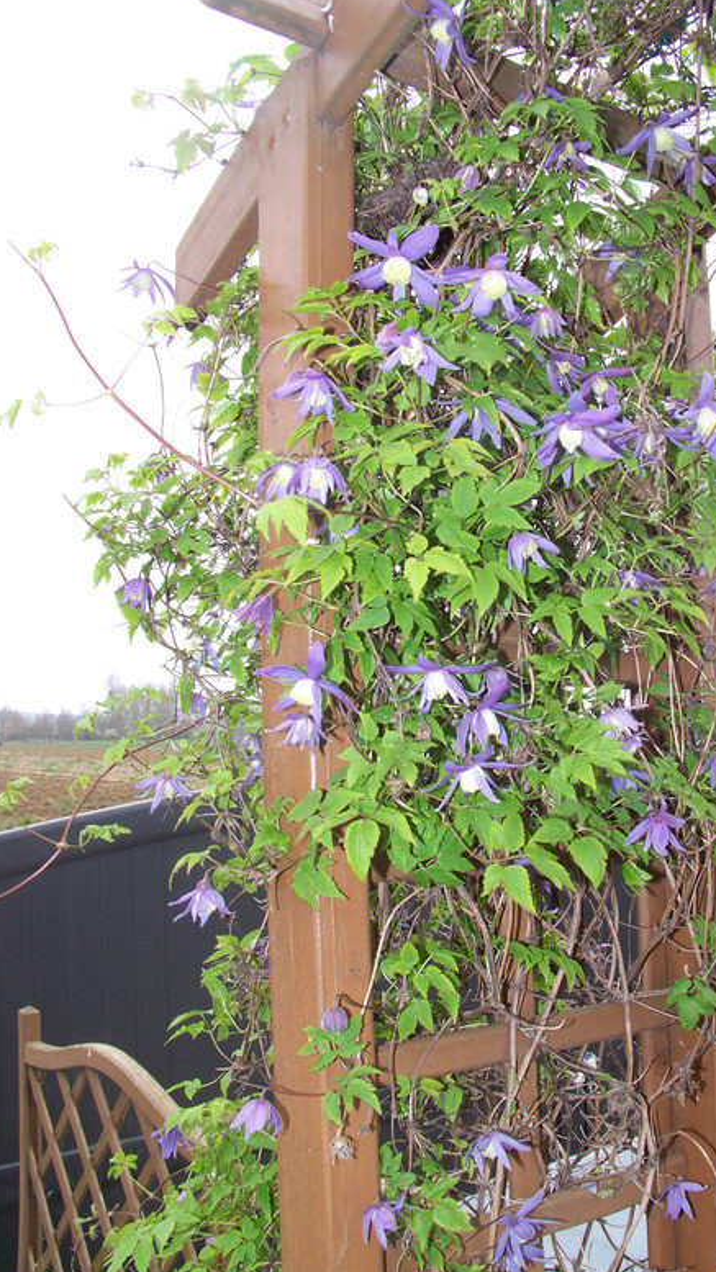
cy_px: 635
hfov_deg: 31.7
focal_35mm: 37
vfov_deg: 54.0
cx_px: 485
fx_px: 1249
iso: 64
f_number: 5.6
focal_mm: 5.85
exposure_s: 1/80
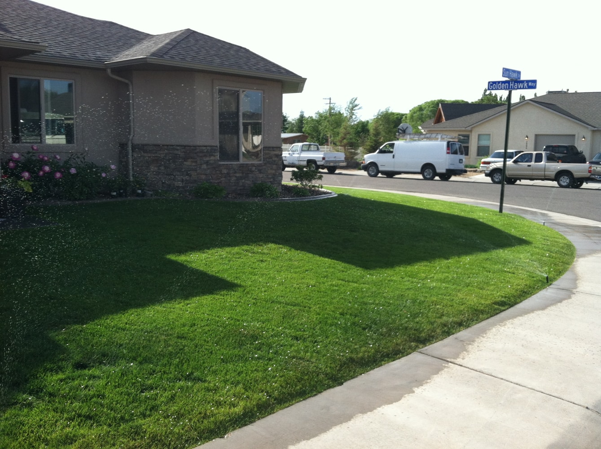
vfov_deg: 40.6
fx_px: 607
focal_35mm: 35
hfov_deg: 52.7
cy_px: 224
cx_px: 300
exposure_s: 1/667
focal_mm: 3.85
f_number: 2.8
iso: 80
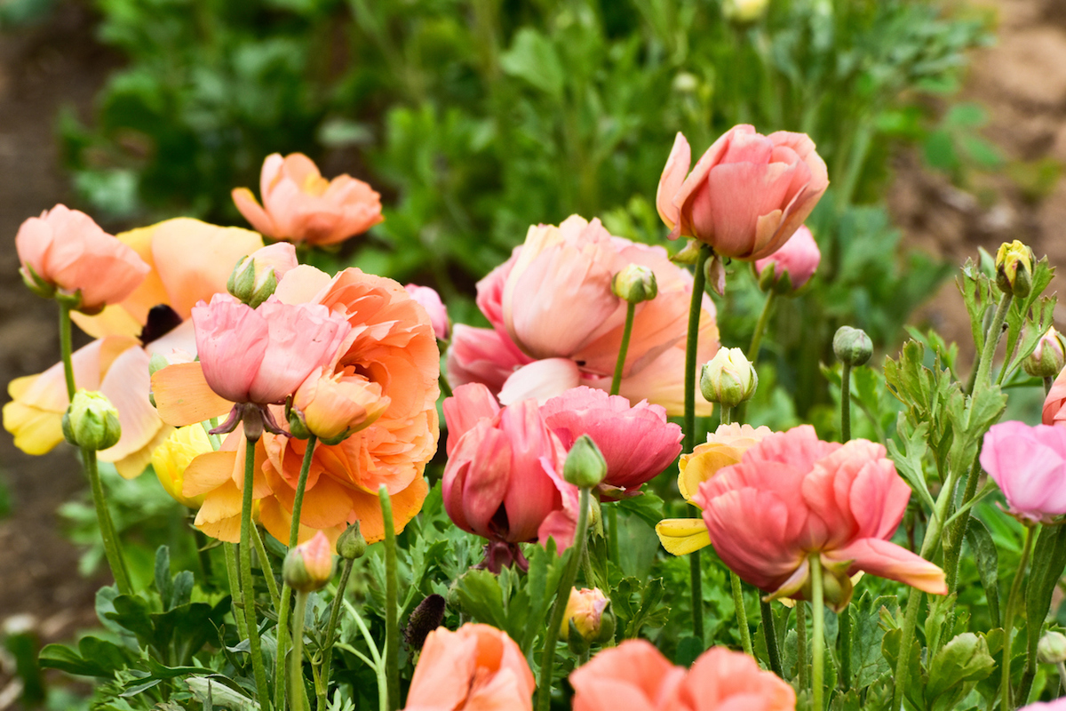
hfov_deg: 5.7
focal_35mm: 360
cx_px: 533
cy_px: 356
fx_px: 10659
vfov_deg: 3.8
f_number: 11
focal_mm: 240
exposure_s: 1/500
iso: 400
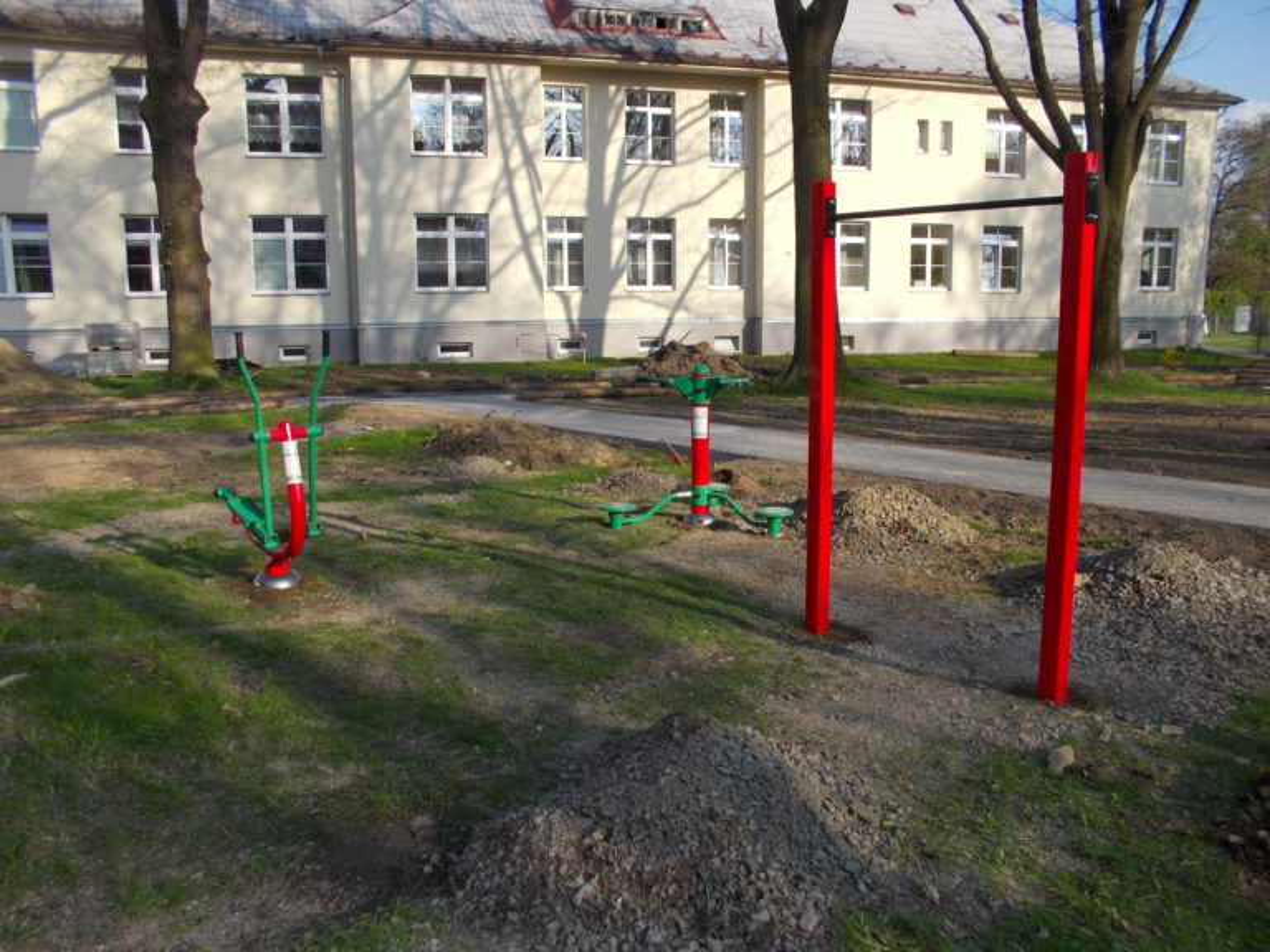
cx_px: 635
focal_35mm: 29
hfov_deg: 61.7
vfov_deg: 48.2
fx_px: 1064
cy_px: 476
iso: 80
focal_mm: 4.1
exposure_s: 1/400
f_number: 3.3
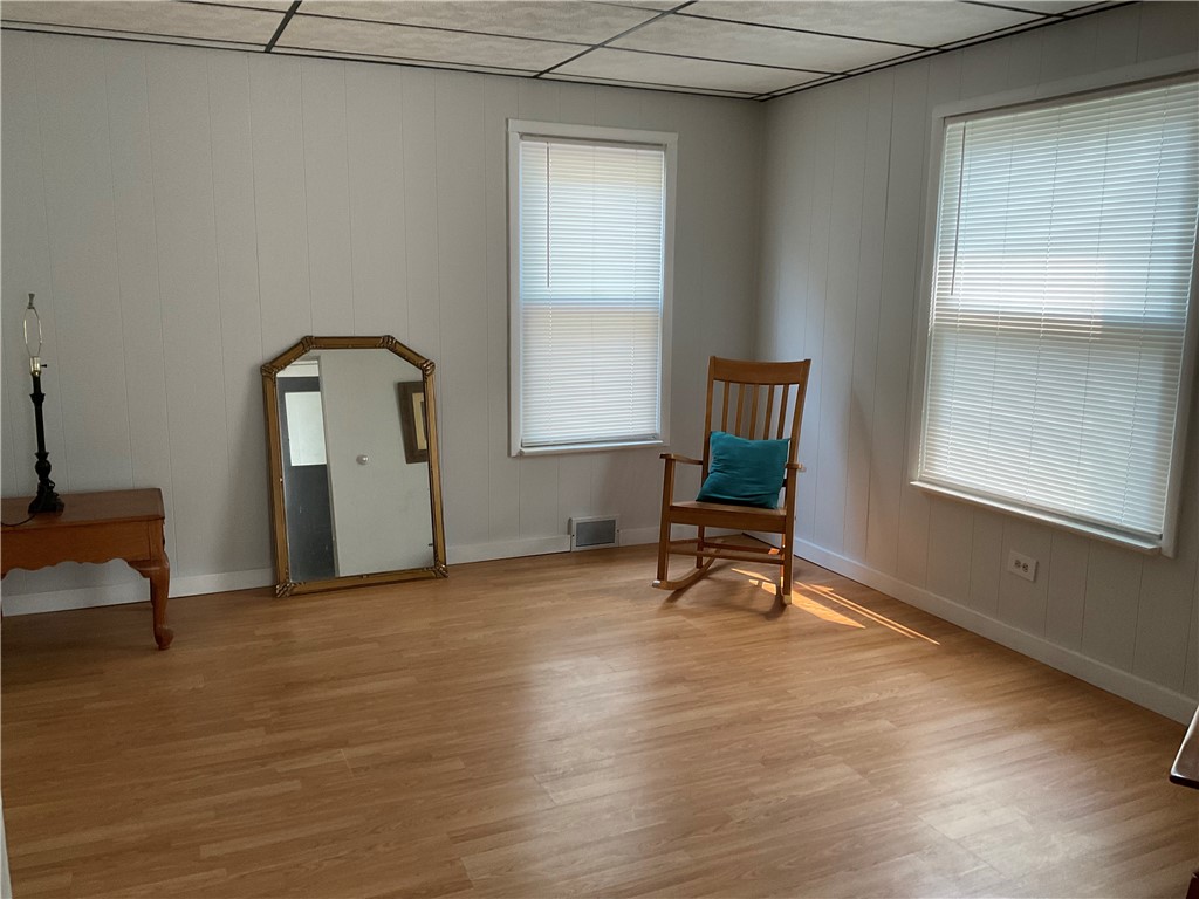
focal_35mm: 29
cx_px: 600
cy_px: 450
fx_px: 1004
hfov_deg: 61.7
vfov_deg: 48.2
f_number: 1.8
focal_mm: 3
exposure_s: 1/73
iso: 64
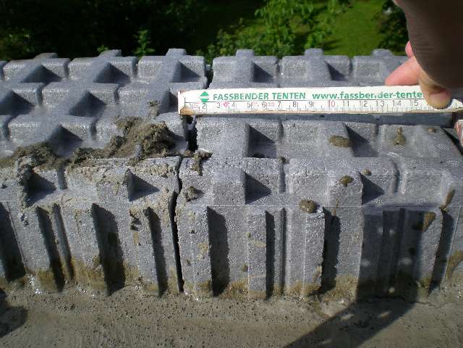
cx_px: 232
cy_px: 174
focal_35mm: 38
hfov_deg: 49.0
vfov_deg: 37.7
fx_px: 508
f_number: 4.6
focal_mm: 6.3
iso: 50
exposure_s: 1/500
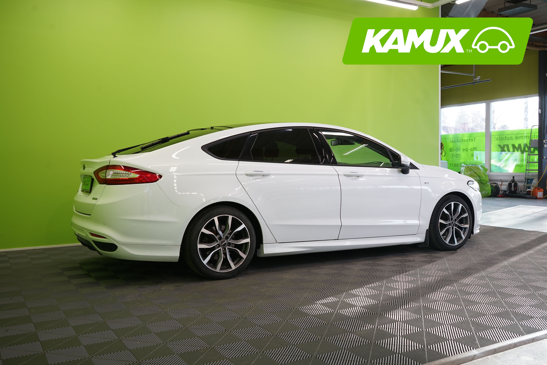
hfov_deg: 57.2
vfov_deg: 40.0
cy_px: 182
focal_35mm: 33
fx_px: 501
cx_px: 274
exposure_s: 1/40
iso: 400
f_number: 6.3
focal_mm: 33
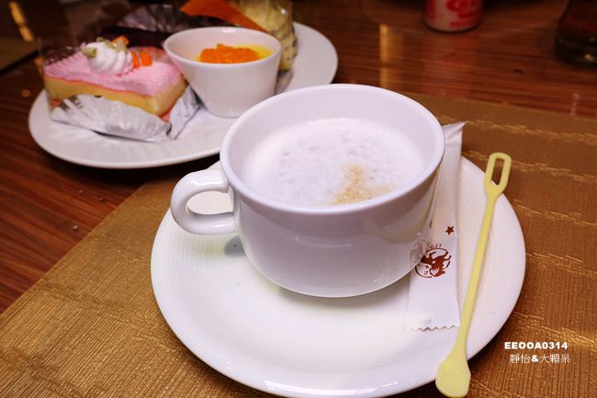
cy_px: 199
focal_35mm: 29
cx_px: 298
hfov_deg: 63.7
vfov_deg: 44.9
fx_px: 481
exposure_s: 1/200
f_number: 4
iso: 125
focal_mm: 10.6
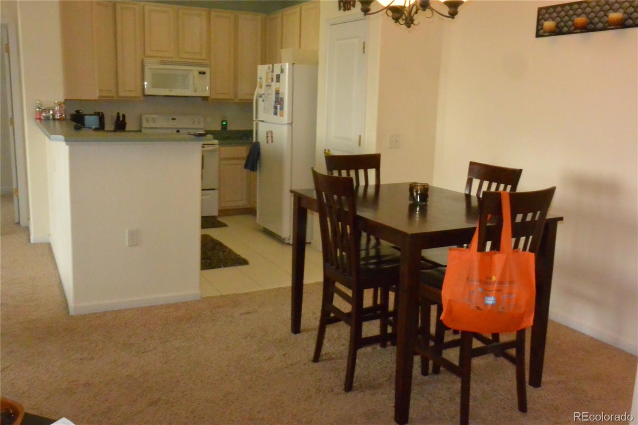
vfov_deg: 40.0
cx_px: 319
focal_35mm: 33
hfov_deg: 57.2
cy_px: 212
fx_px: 585
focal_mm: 12.5
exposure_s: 1/20
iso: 3200
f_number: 3.8
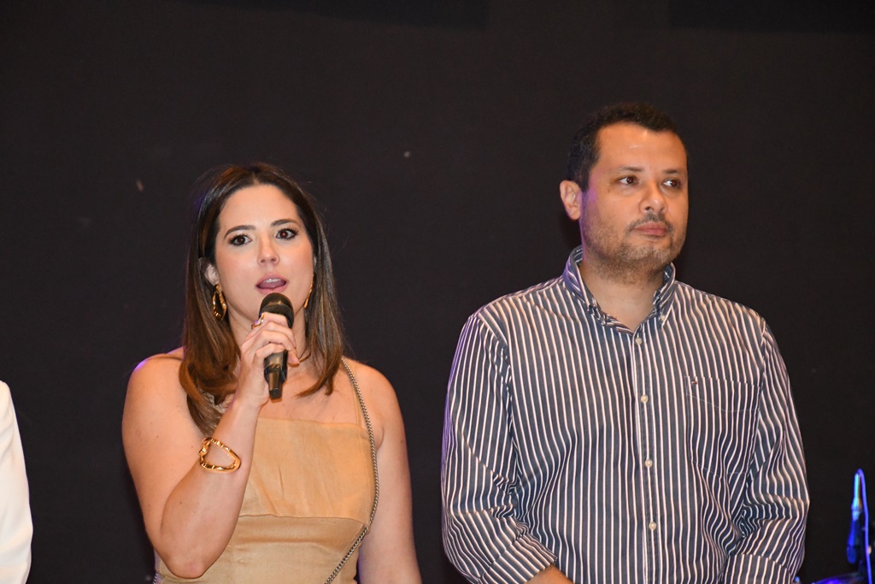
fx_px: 3087
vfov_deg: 10.8
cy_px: 292
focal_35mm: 127
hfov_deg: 16.1
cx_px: 438
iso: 8000
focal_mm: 85
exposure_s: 1/80
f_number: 6.3
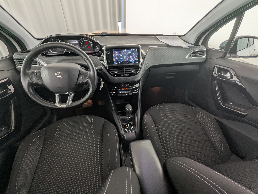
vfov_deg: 78.2
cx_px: 129
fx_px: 119
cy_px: 97
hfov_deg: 94.4
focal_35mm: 16
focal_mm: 2.35
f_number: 2.2
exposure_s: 1/49.8
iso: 35
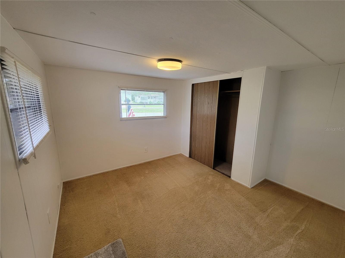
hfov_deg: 106.2
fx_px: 130
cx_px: 172
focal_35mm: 13
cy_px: 129
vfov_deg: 89.9
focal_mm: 2.2
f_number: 2.2
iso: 200
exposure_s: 1/60
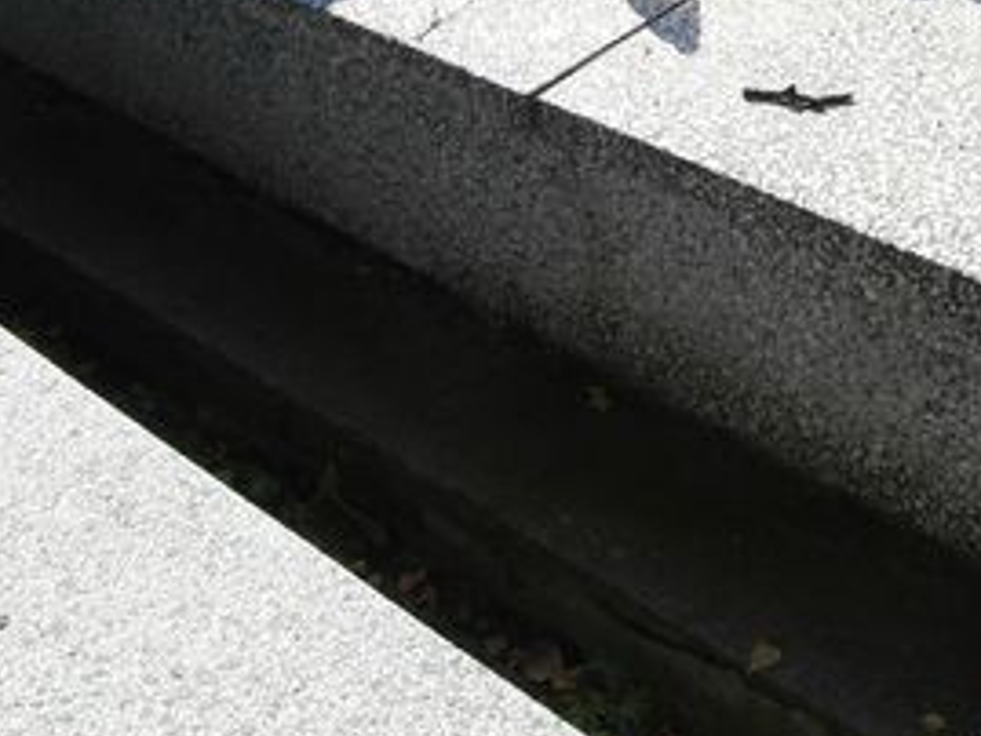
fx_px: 1616
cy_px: -84
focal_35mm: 57
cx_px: 810
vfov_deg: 23.9
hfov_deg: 32.7
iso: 80
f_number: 3.9
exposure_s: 1/350
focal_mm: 5.2
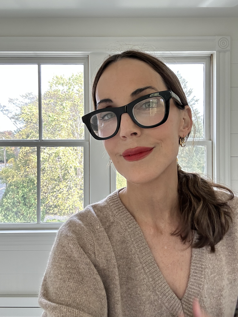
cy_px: 158
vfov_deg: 60.0
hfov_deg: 46.8
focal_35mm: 30
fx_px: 275
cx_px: 119
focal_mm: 2.69
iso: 100
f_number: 1.9
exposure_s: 1/60
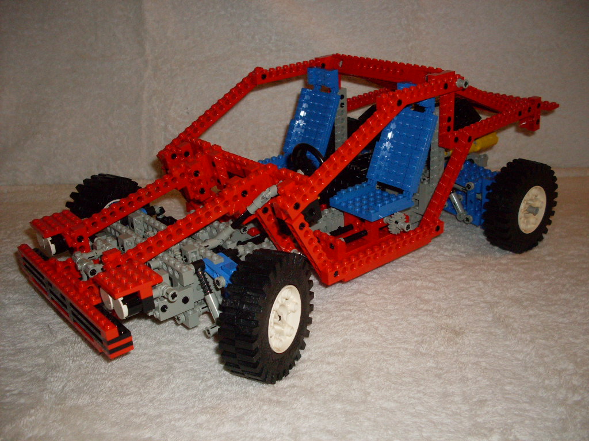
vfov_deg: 37.7
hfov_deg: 49.0
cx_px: 294
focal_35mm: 38
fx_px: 647
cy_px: 220
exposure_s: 1/45
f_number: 2.8
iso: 100
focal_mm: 6.3
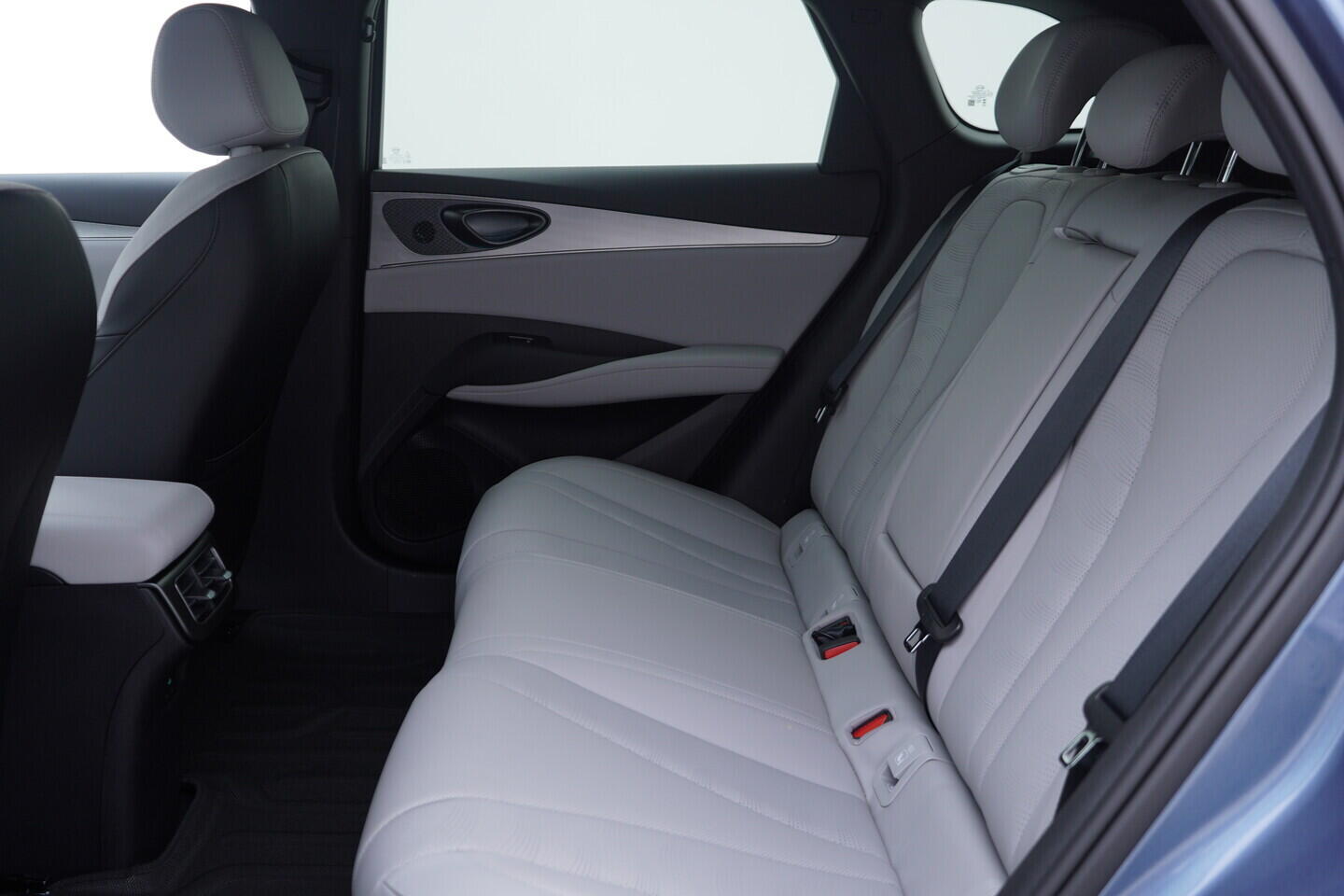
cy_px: 448
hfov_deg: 53.1
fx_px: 1344
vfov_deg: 36.9
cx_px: 672
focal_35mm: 36
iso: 200
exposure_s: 1/40
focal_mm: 24
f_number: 2.8
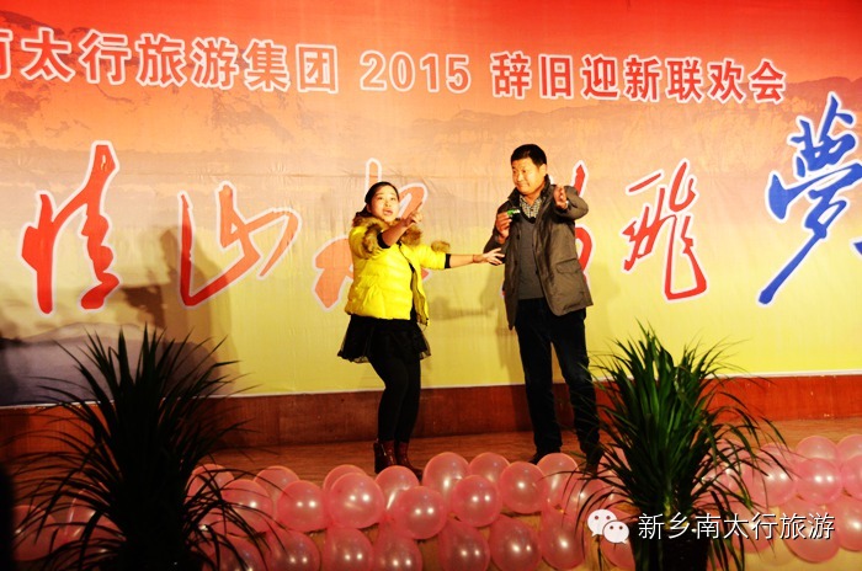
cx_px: 431
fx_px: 1291
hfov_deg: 36.9
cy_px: 286
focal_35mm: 54
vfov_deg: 25.0
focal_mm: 36
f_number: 4.2
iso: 1600
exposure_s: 1/350
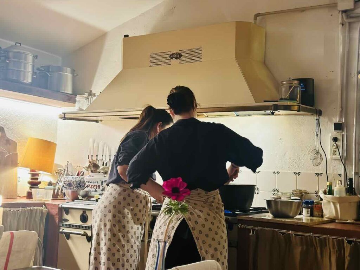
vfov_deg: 30.3
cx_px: 180
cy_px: 135
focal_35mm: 48
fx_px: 499
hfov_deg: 39.7
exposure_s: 1/50
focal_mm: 6.86
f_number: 1.78
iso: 320
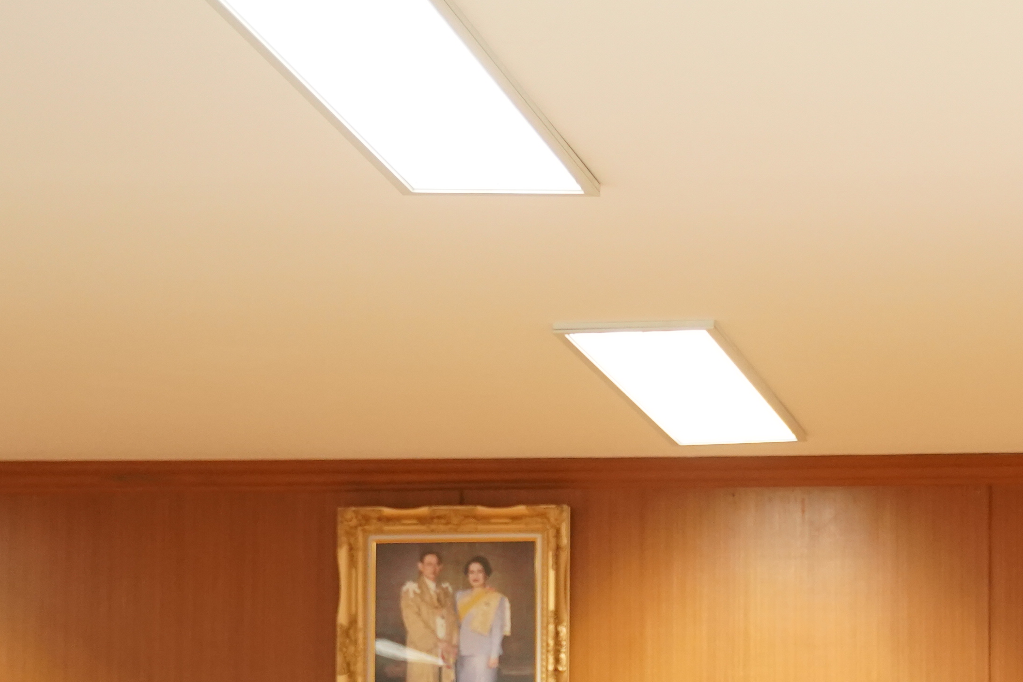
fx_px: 3211
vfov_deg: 11.9
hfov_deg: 17.3
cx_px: 1226
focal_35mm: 113
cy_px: 751
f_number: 2.8
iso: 3200
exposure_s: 1/320
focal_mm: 41
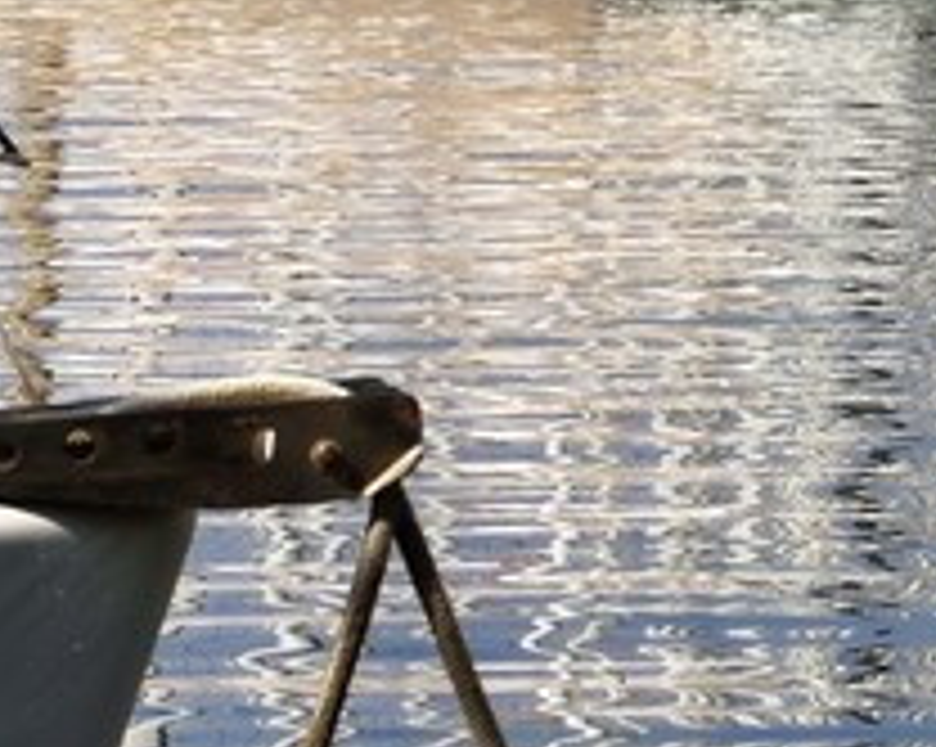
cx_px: 3303
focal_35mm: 505
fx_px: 13976
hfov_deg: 3.7
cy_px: -722
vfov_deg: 3.0
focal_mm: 70
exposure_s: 1/250
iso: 200
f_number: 14
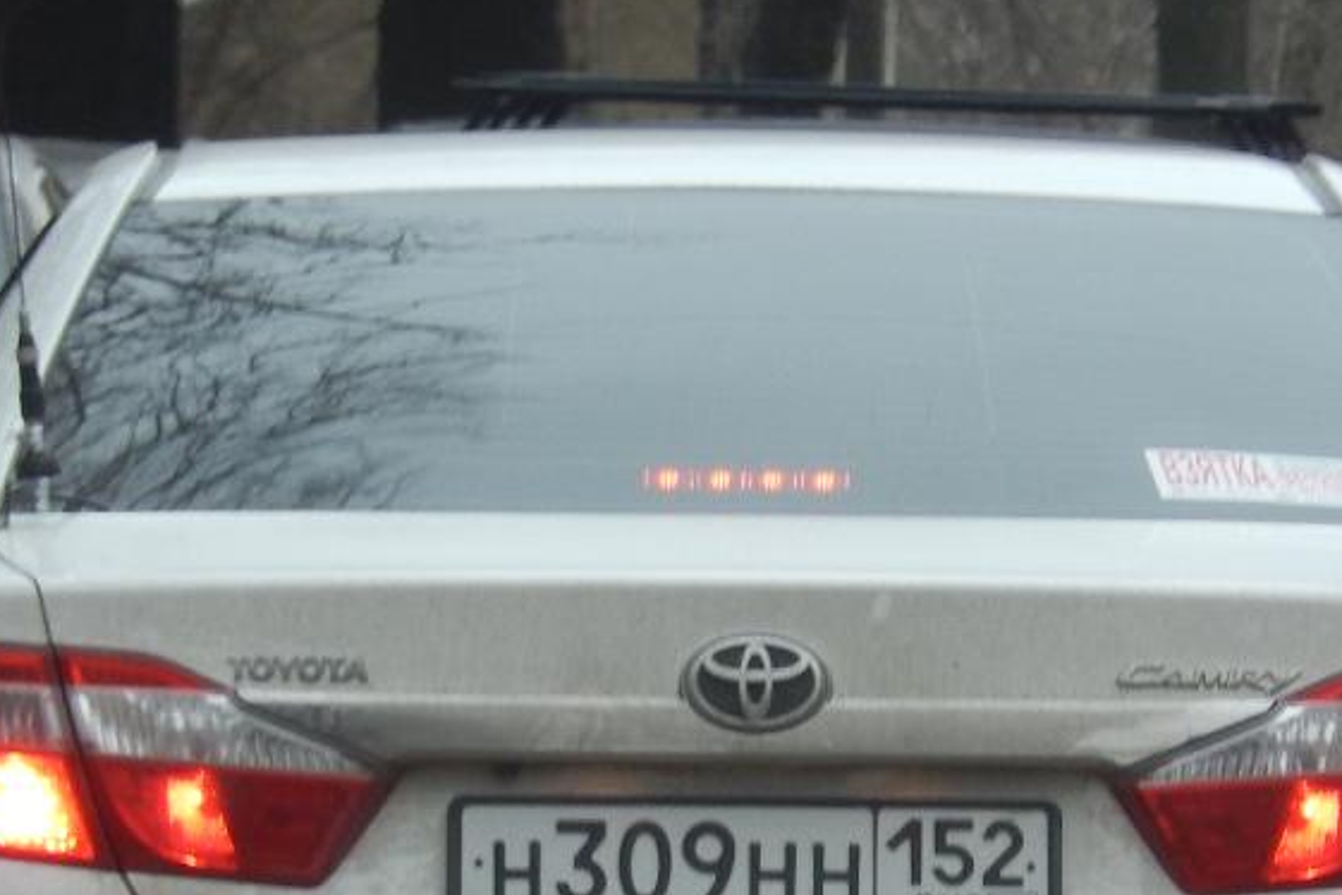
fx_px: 41561
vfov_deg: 1.2
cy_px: 774
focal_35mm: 1115
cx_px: 838
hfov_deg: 1.8
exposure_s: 1/60
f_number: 6.2
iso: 160
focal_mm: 75.4
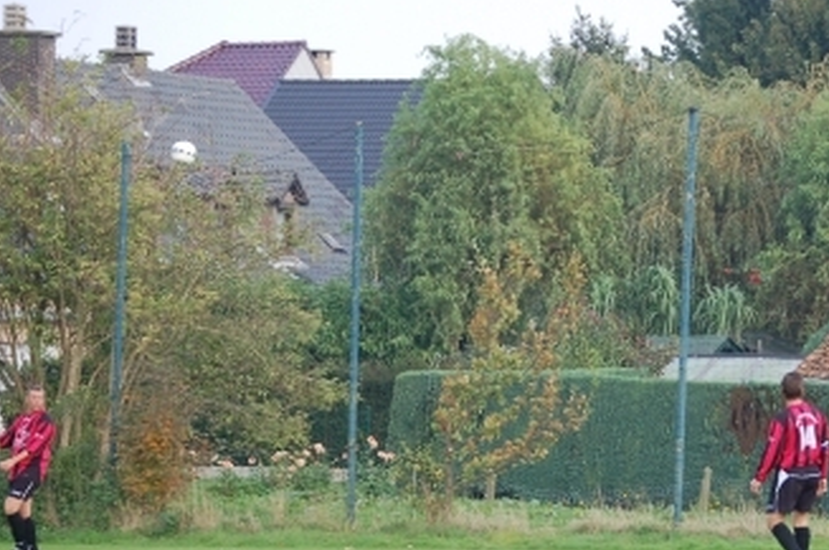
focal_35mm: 234
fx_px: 5379
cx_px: 644
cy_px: 383
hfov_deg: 8.8
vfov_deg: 5.9
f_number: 4.8
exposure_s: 1/500
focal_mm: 85
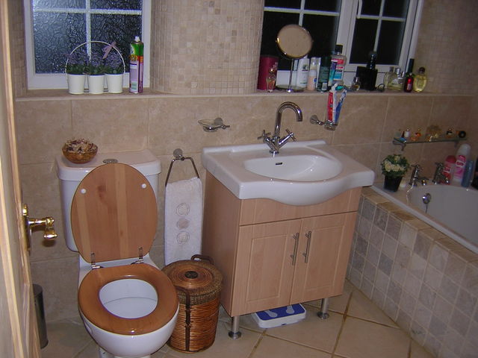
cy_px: 179
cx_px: 239
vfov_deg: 39.7
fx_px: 497
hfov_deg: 51.4
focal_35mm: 36
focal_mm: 4.7
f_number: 2.6
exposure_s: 1/60.1
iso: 100
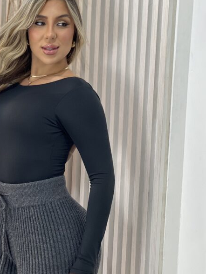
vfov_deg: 16.1
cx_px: 45
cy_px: 171
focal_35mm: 122
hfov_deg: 12.1
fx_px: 968
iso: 160
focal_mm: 9
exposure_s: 1/120
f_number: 2.8
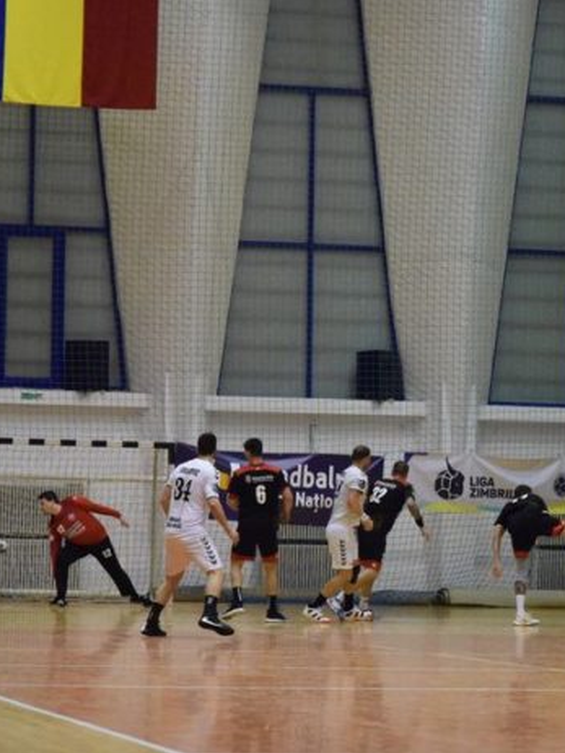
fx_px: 3309
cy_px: 376
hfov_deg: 9.7
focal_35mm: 152
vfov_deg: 13.0
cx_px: 445
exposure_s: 1/640
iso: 8000
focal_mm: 70
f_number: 6.3
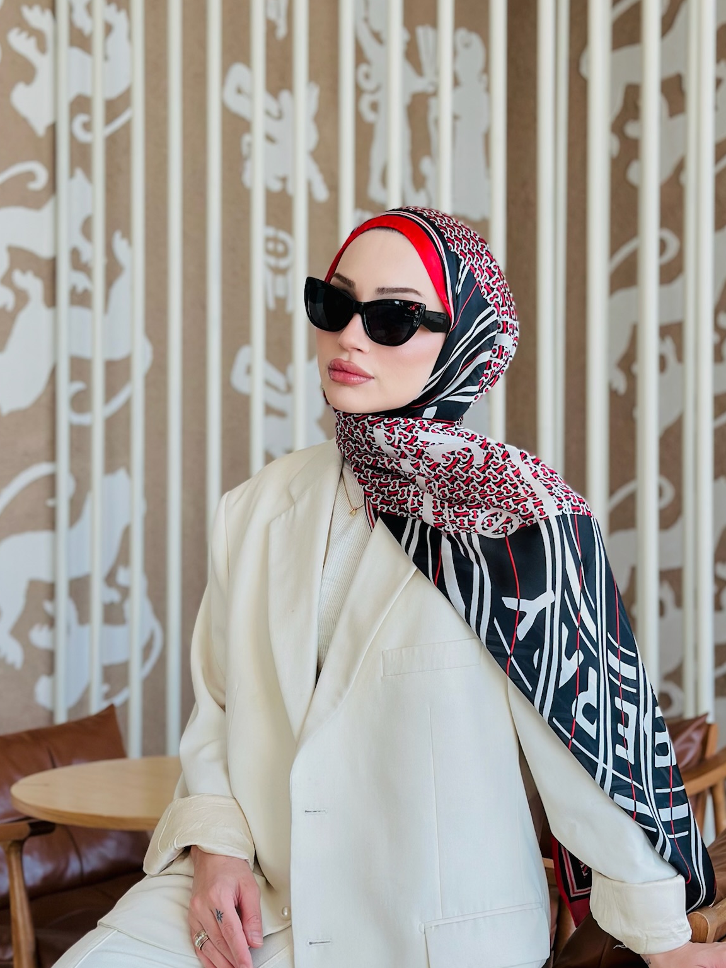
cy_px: 500
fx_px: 1790
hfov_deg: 22.9
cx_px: 354
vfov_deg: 30.3
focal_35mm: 64
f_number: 1.78
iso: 64
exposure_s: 1/176
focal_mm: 6.86
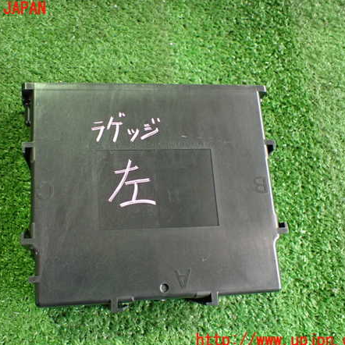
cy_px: 175
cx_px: 138
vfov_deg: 46.0
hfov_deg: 45.8
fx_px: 406
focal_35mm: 36
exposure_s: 1/50
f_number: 2.3
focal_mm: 5.4
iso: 800
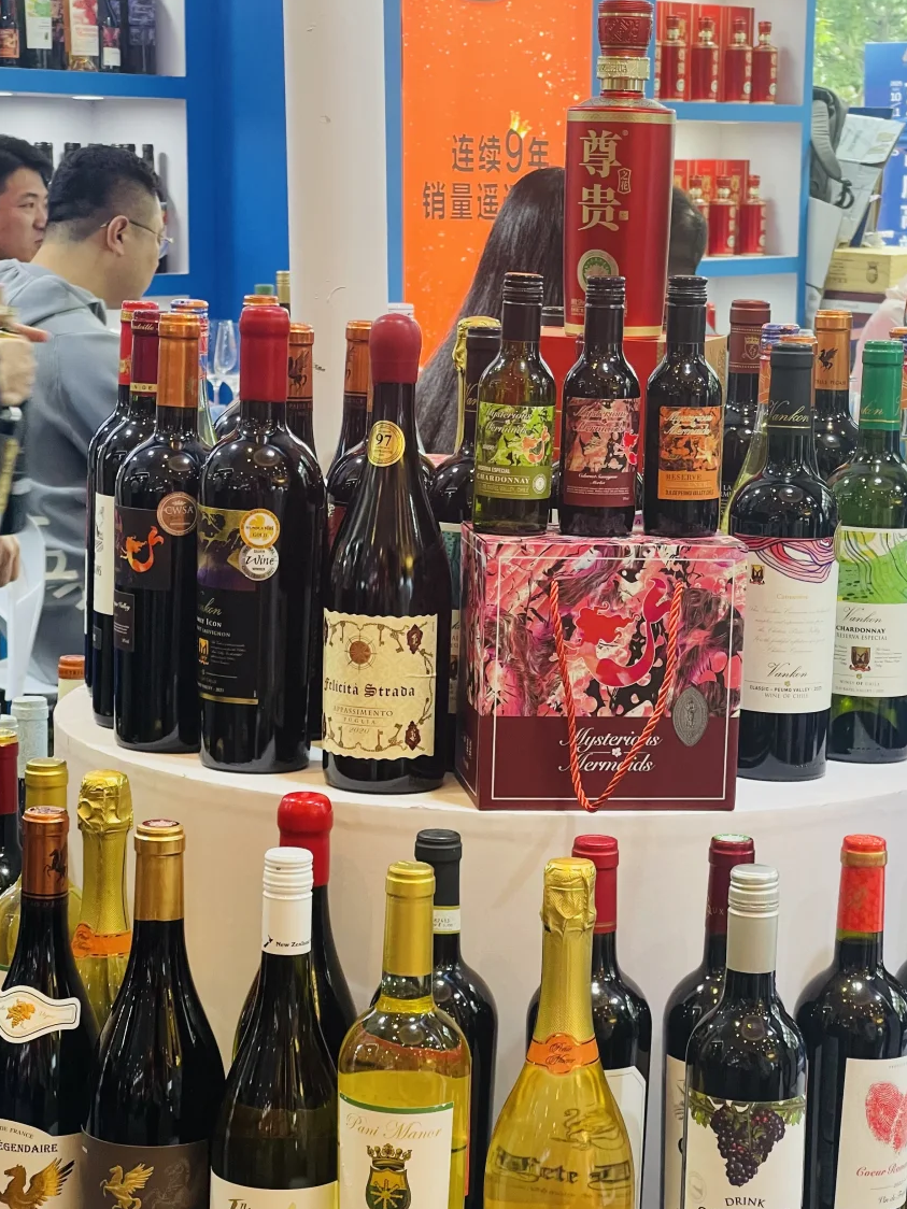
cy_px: 696
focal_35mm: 82
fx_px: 2865
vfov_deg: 23.8
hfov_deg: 18.0
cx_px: 516
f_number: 2.2
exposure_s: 1/50
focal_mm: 7.5
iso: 125
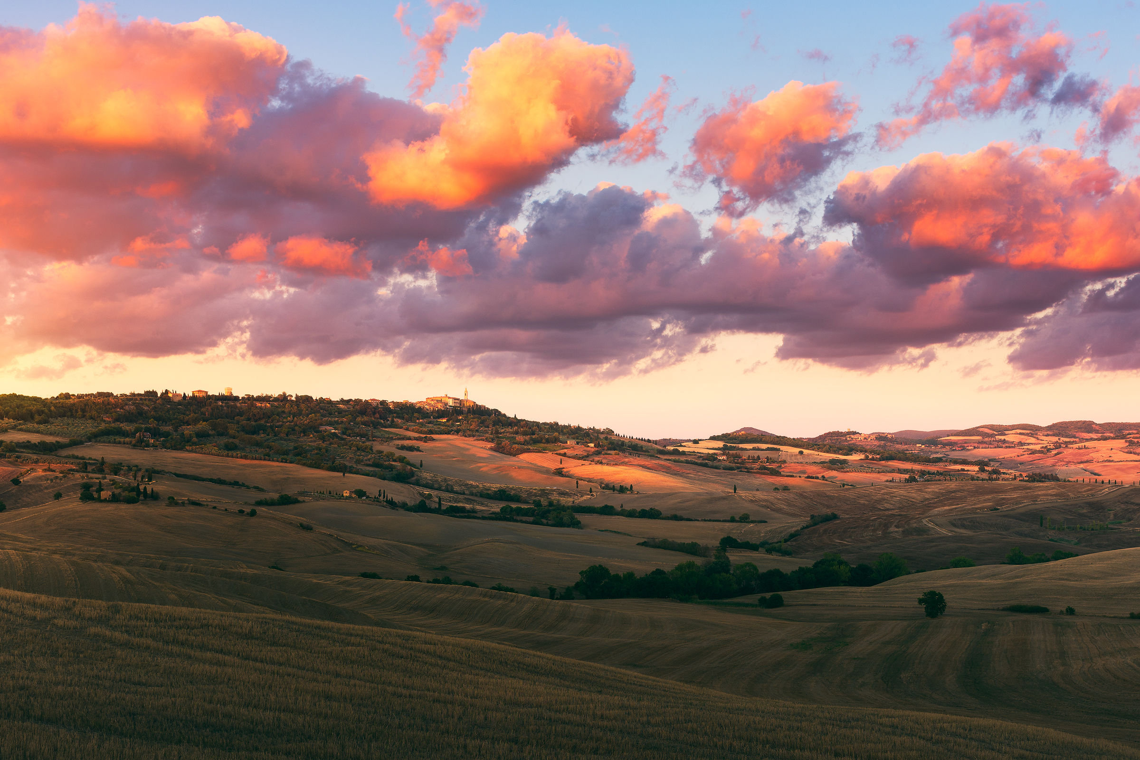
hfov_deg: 54.4
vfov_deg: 37.9
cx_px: 570
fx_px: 1108
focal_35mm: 35
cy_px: 380
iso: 64
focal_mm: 35
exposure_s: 1/25
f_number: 8
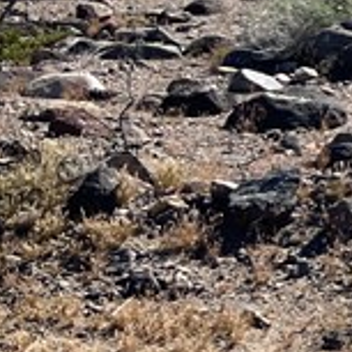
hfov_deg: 8.8
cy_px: -150
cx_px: 1130
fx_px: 1772
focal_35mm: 154
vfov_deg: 11.0
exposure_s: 1/5319
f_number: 1.6
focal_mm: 5.1
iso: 50
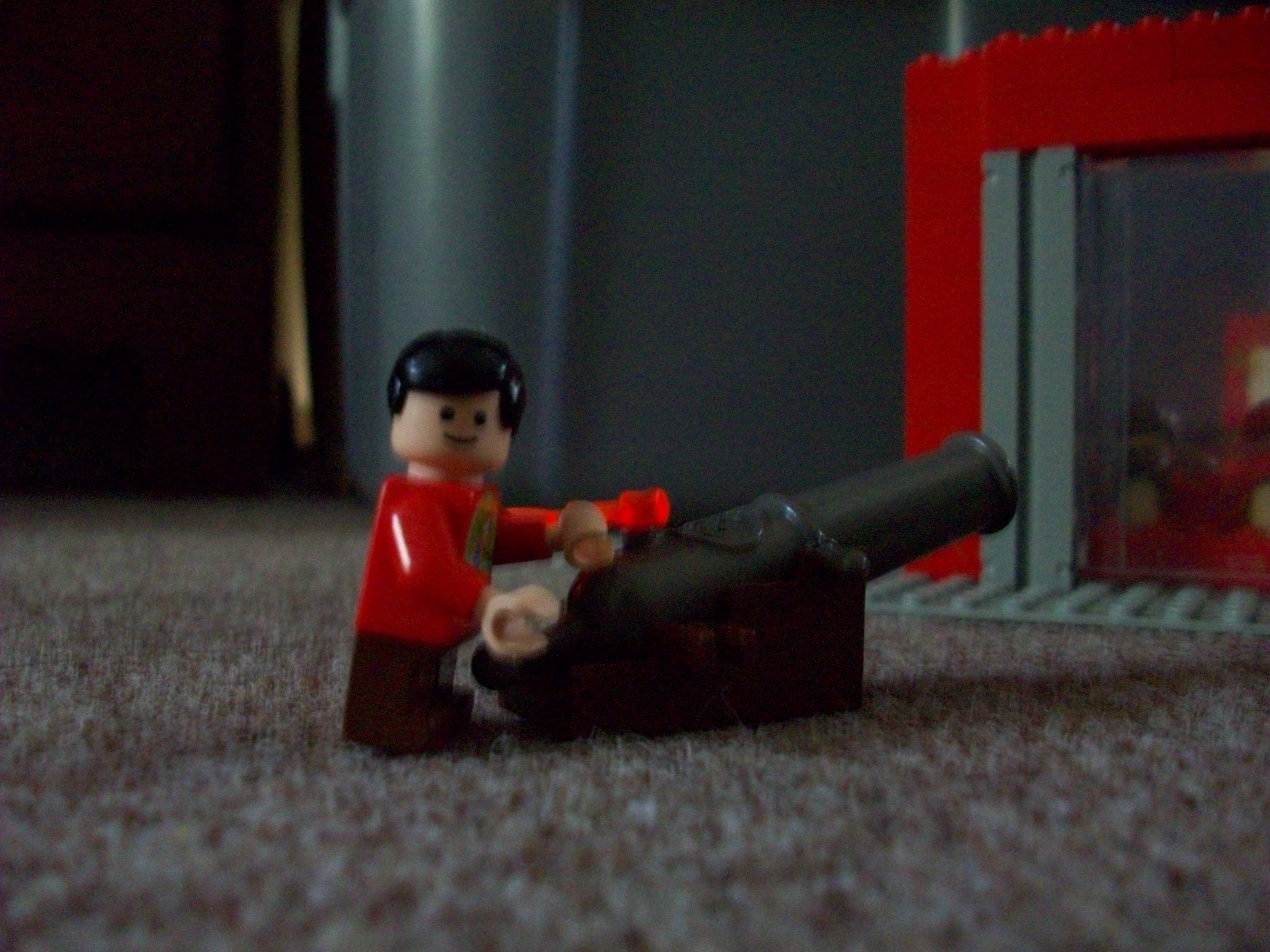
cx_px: 635
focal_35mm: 34
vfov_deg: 41.8
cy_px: 476
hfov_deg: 54.0
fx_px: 1247
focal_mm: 5.7
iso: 320
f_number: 2.8
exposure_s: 1/8
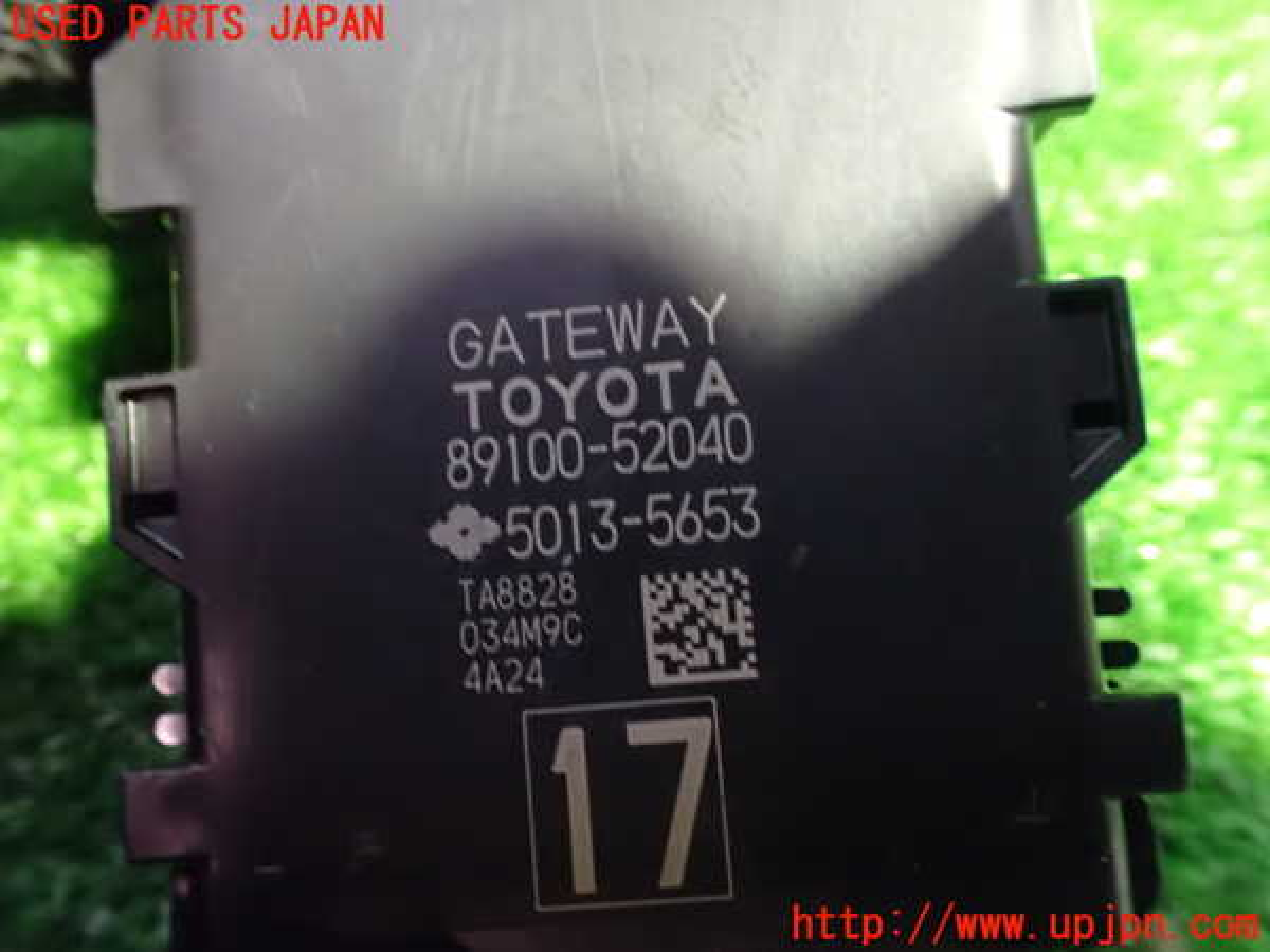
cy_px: 476
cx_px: 635
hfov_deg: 60.0
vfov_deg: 46.8
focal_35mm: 30
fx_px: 1101
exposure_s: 1/30
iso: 1600
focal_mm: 5.4
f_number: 2.3
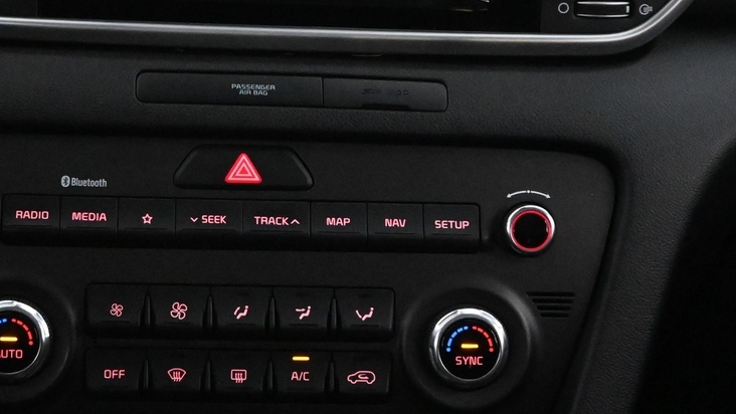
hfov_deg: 19.5
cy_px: 105
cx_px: 300
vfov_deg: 11.0
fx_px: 2139
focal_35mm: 110
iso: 9000
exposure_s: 1/50
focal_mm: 31.5
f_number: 5
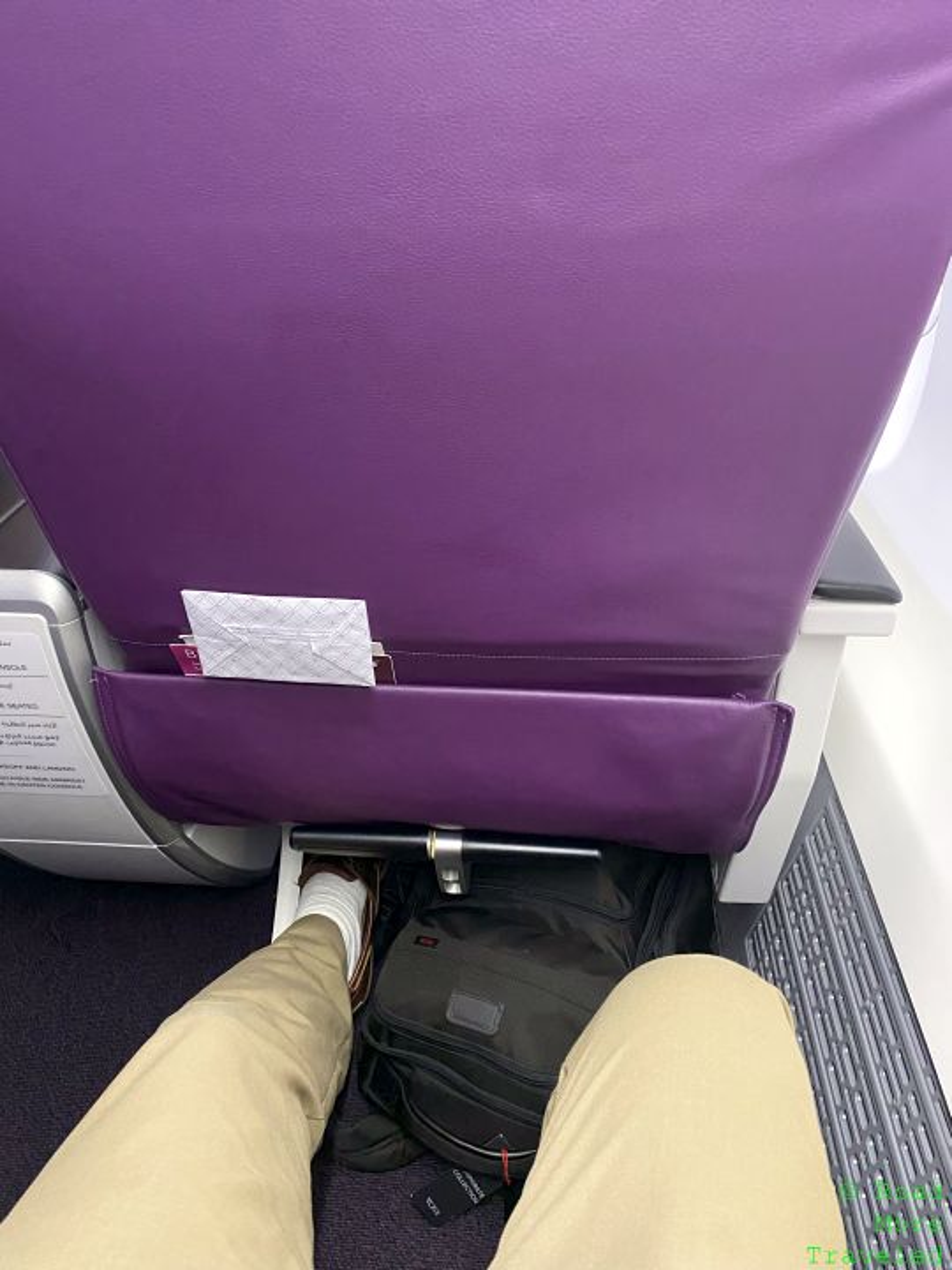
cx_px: 476
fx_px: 953
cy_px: 635
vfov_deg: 67.3
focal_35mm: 26
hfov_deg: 53.1
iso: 800
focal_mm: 4.25
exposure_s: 1/30
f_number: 1.8
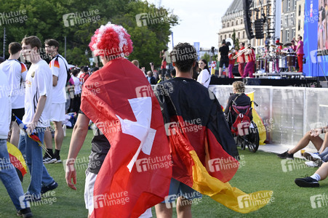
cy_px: 109
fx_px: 637
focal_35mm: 70
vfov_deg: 19.4
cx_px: 164
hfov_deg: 28.9
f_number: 11
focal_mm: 70
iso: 1250
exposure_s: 1/320
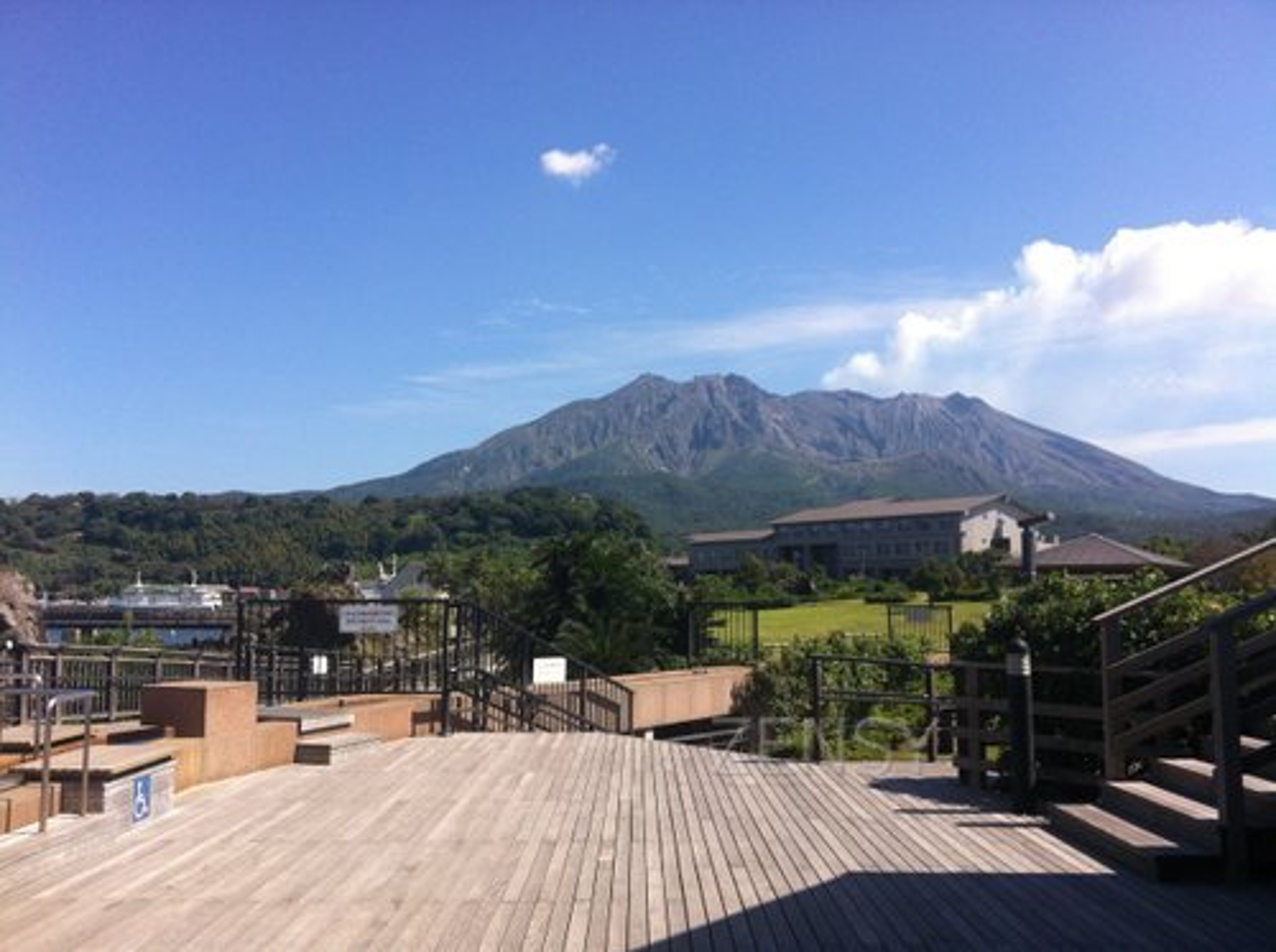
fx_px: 1288
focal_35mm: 35
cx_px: 638
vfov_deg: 40.6
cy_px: 476
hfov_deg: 52.7
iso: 80
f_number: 2.8
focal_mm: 3.85
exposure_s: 1/1885
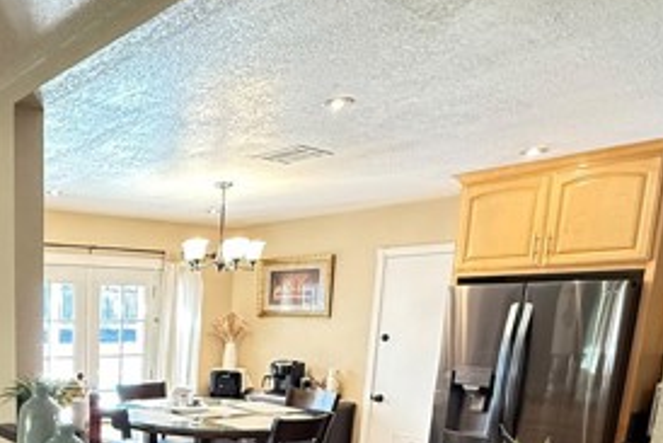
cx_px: 73
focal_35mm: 34
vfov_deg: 35.7
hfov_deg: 49.9
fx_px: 626
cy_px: 428
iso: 640
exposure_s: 1/60
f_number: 2.2
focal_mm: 2.22
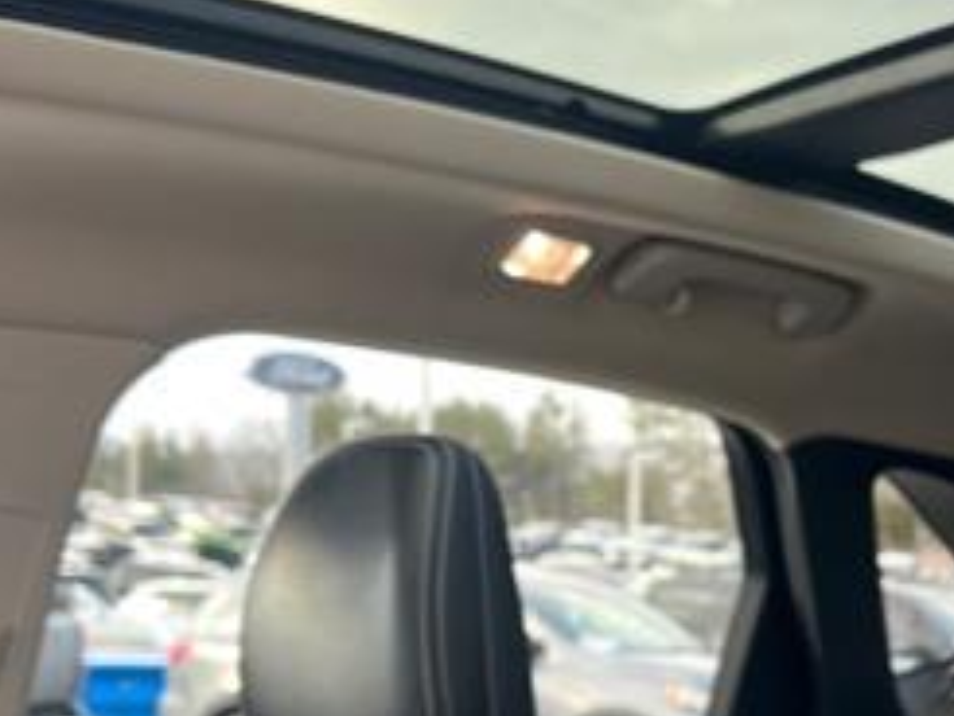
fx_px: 1875
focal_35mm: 68
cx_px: 790
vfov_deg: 21.3
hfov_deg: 27.8
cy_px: 615
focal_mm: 5.1
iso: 125
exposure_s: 1/80
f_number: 1.6
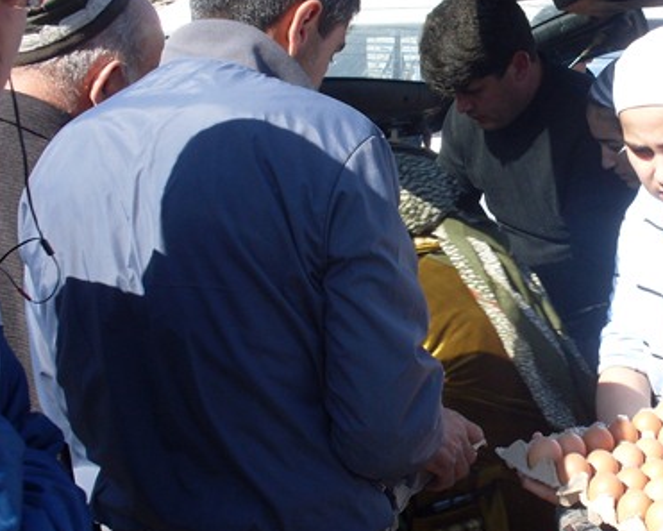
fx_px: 1178
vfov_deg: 25.4
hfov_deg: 30.6
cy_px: 245
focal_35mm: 60
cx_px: 534
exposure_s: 1/90
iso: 80
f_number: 8.4
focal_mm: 6.3
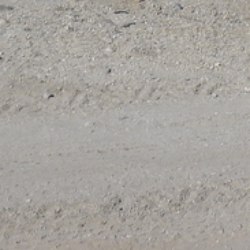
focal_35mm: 291
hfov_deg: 5.8
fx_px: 2378
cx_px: 586
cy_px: -402
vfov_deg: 5.7
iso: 100
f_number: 3.2
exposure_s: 1/1000
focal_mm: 8.4
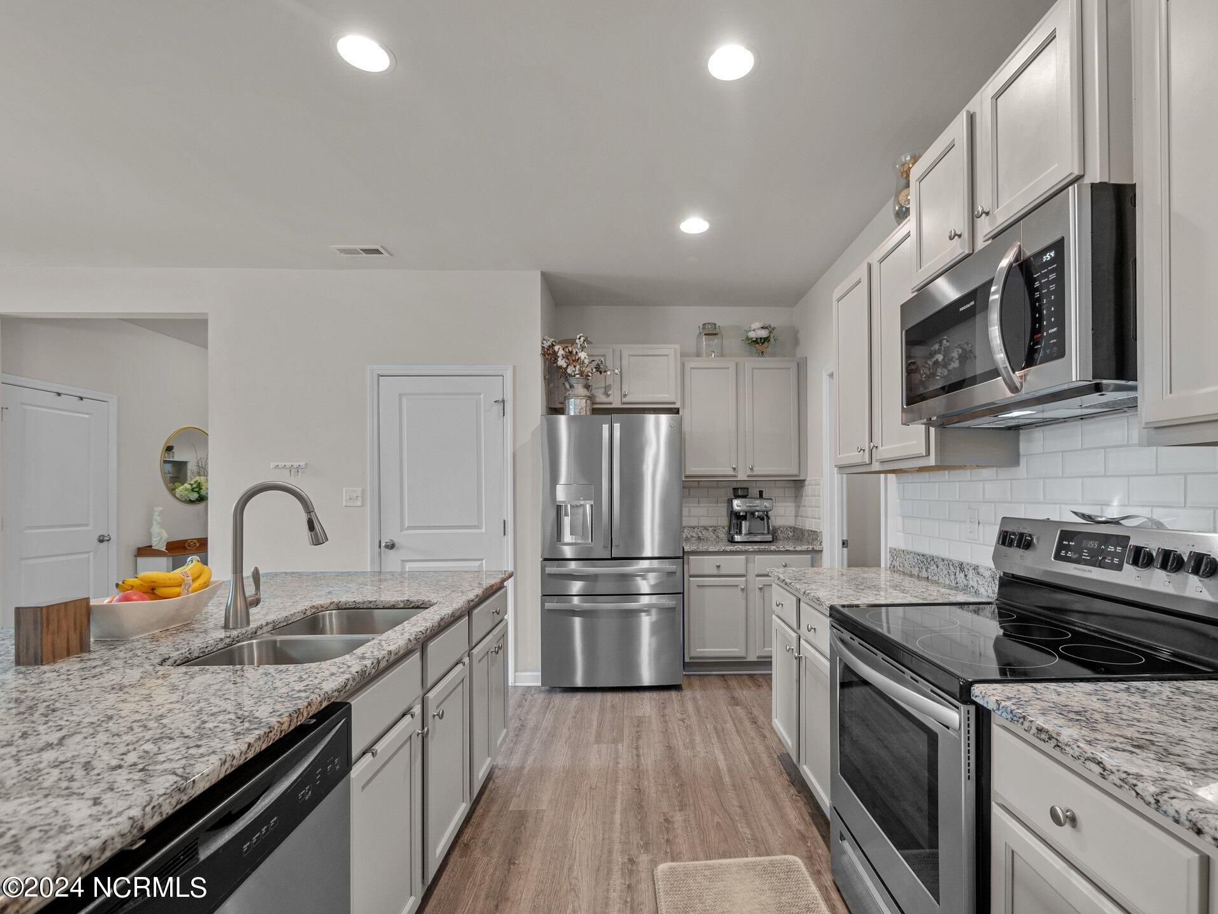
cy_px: 442
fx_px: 528
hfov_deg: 98.0
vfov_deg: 81.7
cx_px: 652
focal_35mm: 15
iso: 400
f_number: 4
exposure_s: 1/10
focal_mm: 7
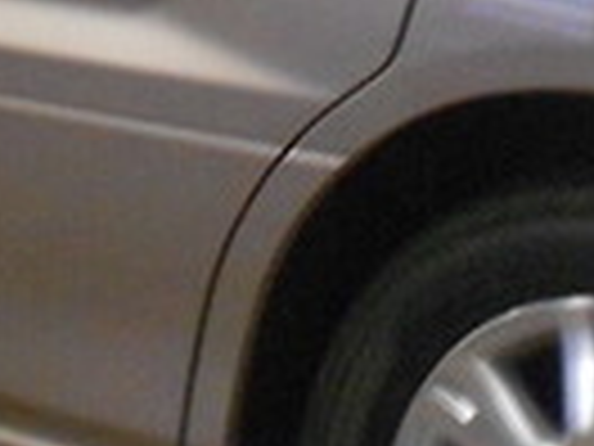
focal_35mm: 260
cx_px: 324
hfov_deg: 7.6
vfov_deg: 5.6
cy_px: -275
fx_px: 4462
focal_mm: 7.7
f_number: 4.2
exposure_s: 1/5
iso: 400
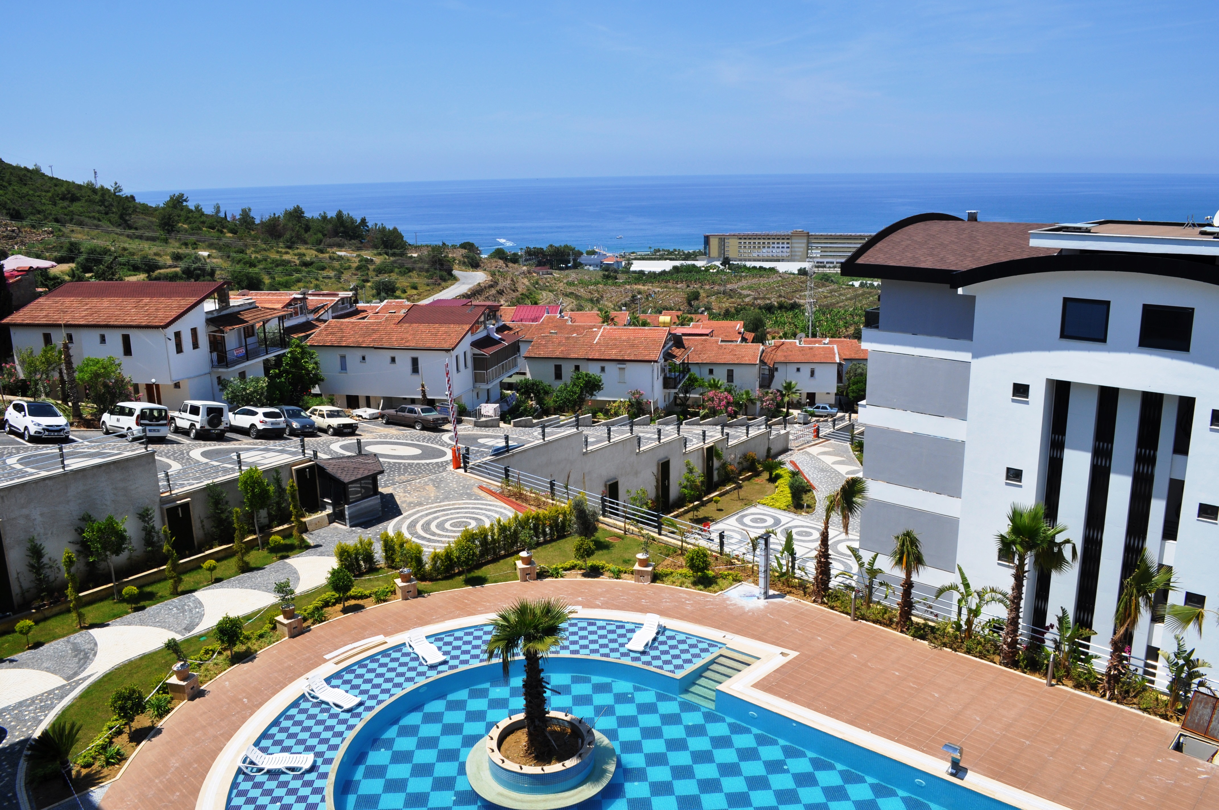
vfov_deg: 47.8
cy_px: 405
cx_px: 610
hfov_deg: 67.4
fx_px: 913
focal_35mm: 27
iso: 200
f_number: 10
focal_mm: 18
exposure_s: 1/400
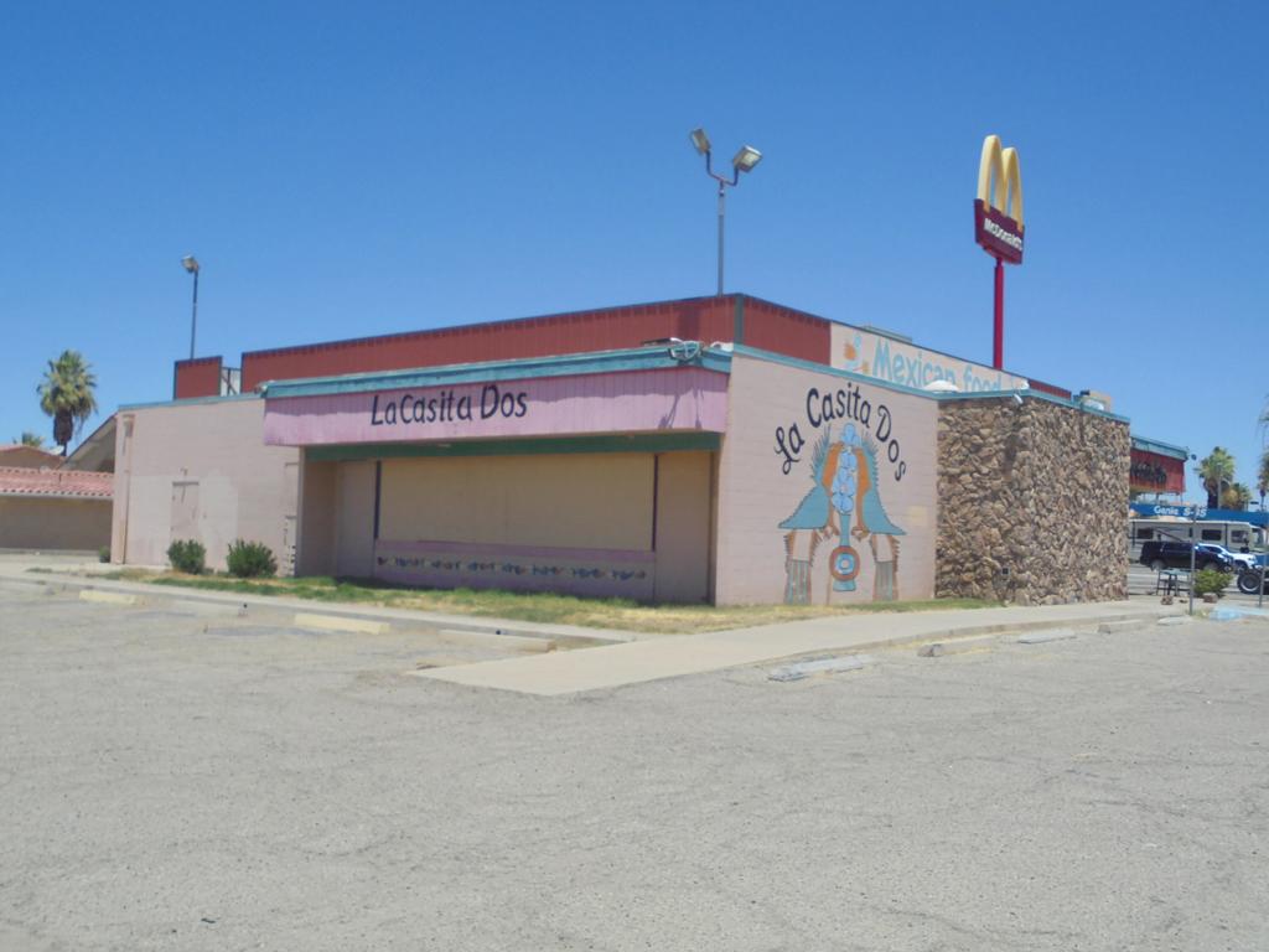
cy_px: 476
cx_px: 634
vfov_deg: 41.8
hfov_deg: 54.0
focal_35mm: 34
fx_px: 1246
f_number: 12.5
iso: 100
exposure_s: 1/125
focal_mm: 6.1
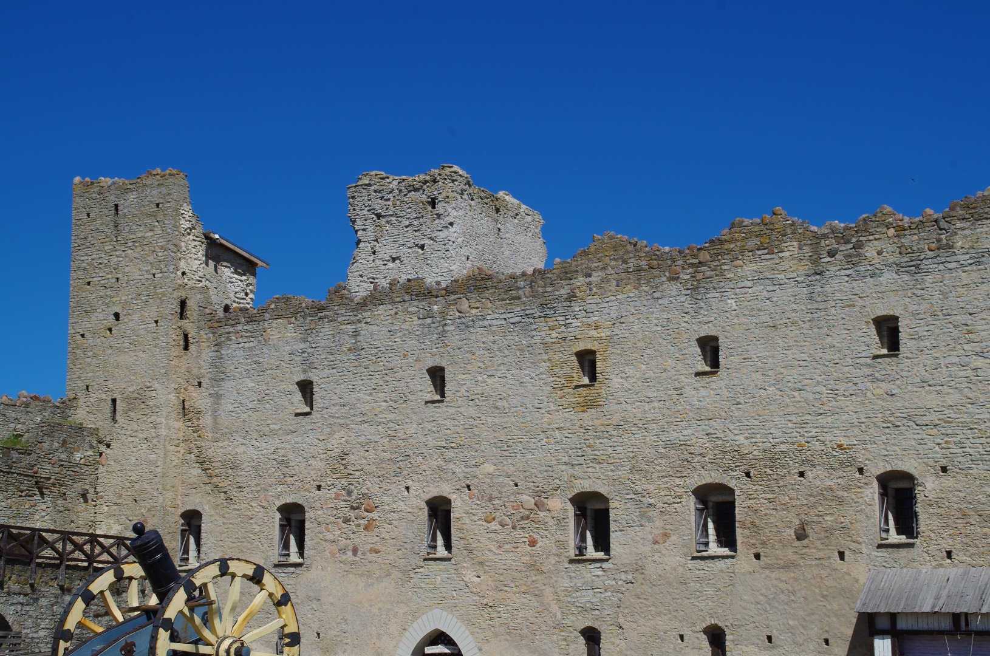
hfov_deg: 28.1
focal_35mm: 72
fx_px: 1976
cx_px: 495
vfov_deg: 18.8
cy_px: 328
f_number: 13
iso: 100
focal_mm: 48
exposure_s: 1/200
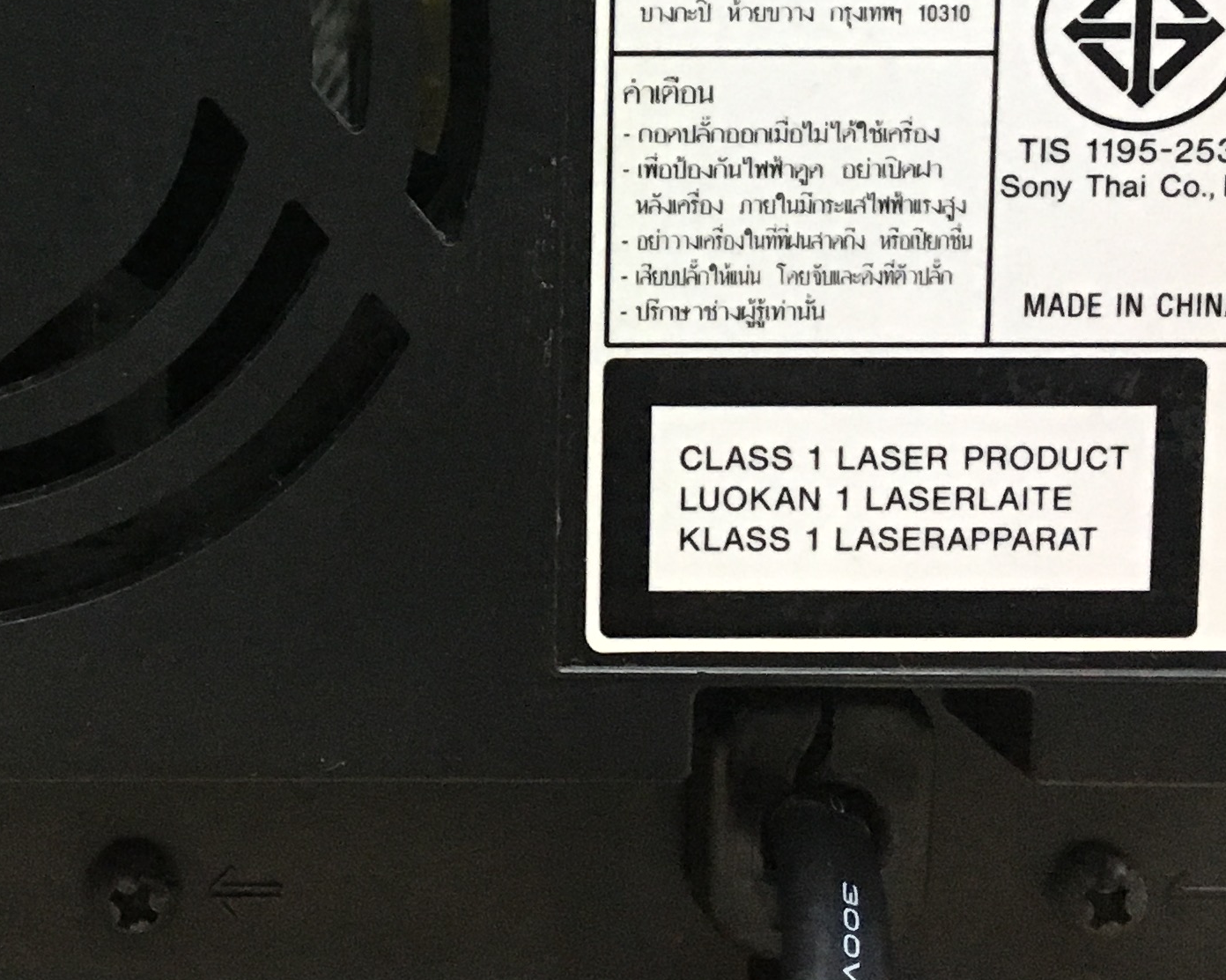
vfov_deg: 18.1
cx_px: 136
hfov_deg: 22.7
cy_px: -87
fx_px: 2975
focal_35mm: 82
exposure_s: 1/33
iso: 250
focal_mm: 4.15
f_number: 2.2
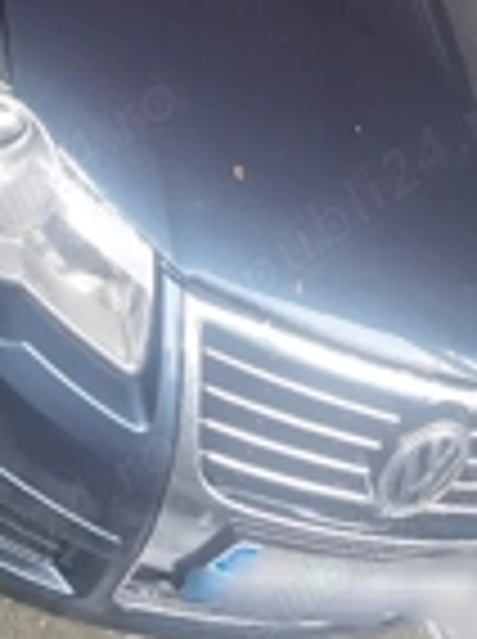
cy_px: -108
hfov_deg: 22.3
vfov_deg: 26.8
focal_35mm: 65
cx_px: 122
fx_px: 1198
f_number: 1.8
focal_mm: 5.54
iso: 25
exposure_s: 1/100
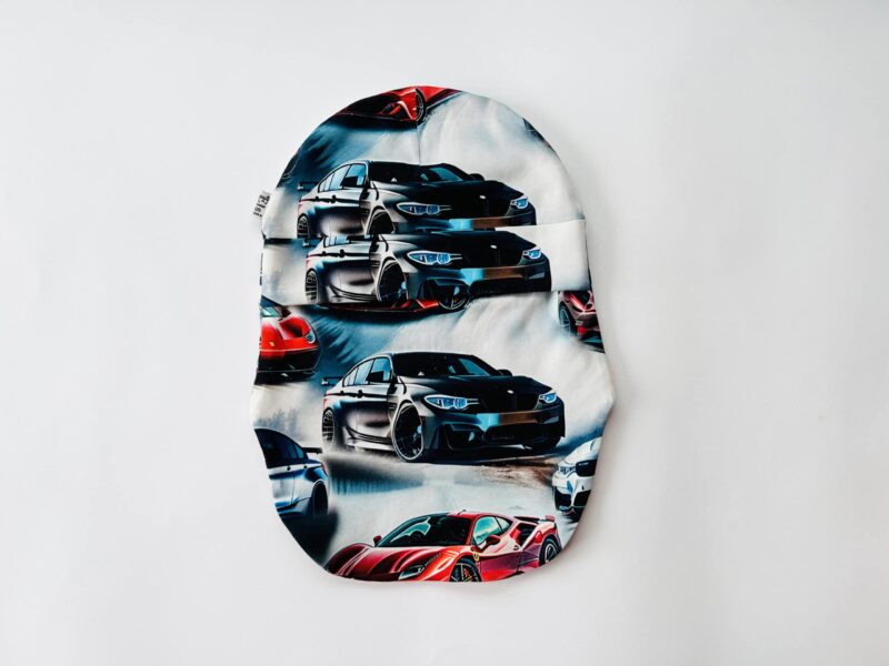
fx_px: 668
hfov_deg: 67.3
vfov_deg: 53.1
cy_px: 333
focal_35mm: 26
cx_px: 444
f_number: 1.5
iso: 100
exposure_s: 1/121
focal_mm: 5.7
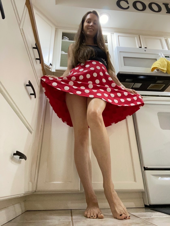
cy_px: 113
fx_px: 151
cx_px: 85
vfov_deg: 73.9
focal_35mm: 23
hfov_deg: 58.9
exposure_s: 1/38
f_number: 2.2
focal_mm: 2.71
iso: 400
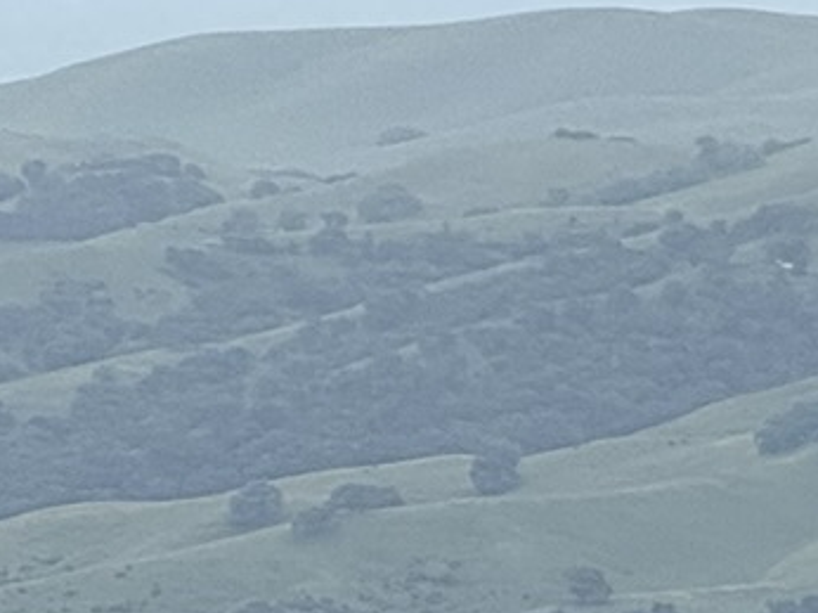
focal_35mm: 711
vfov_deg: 2.1
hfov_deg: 2.8
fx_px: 16790
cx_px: 2184
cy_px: 1072
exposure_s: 1/840
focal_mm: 15.66
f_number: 2.8
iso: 50
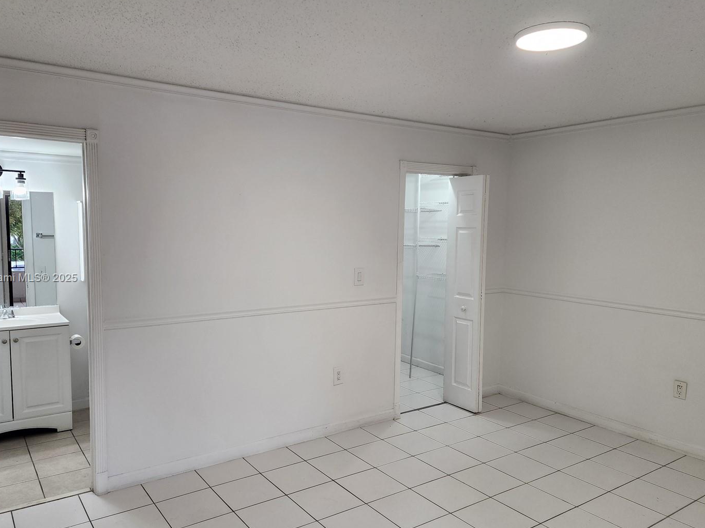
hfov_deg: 65.2
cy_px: 278
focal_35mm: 27
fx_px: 550
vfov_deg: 51.3
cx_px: 325
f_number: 1.8
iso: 125
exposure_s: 1/120
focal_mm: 6.4
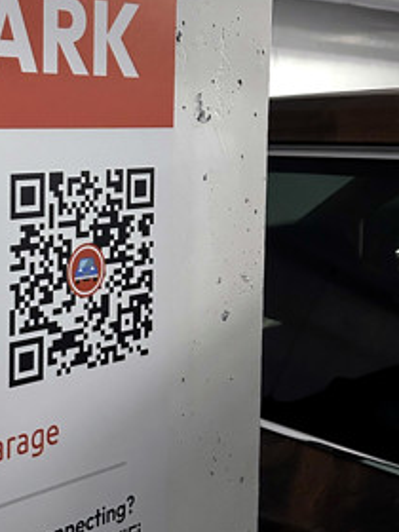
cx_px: 55
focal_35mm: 62
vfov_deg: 31.0
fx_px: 953
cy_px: 183
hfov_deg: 23.2
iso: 800
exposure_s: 1/30
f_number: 1.5
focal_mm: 5.7
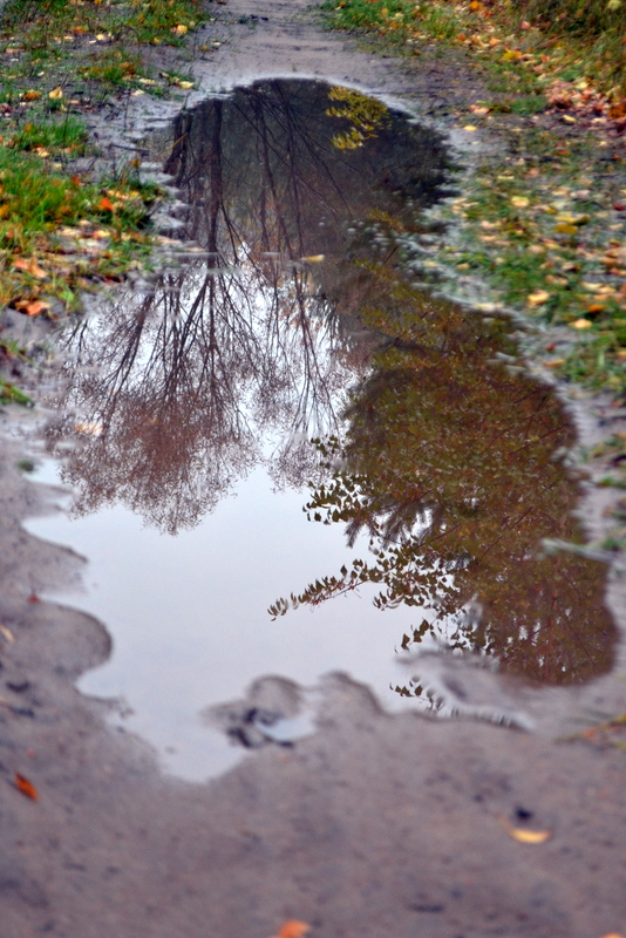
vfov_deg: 24.6
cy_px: 469
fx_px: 2150
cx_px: 313
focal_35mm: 82
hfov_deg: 16.6
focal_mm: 55
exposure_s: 1/60
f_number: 5.6
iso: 720
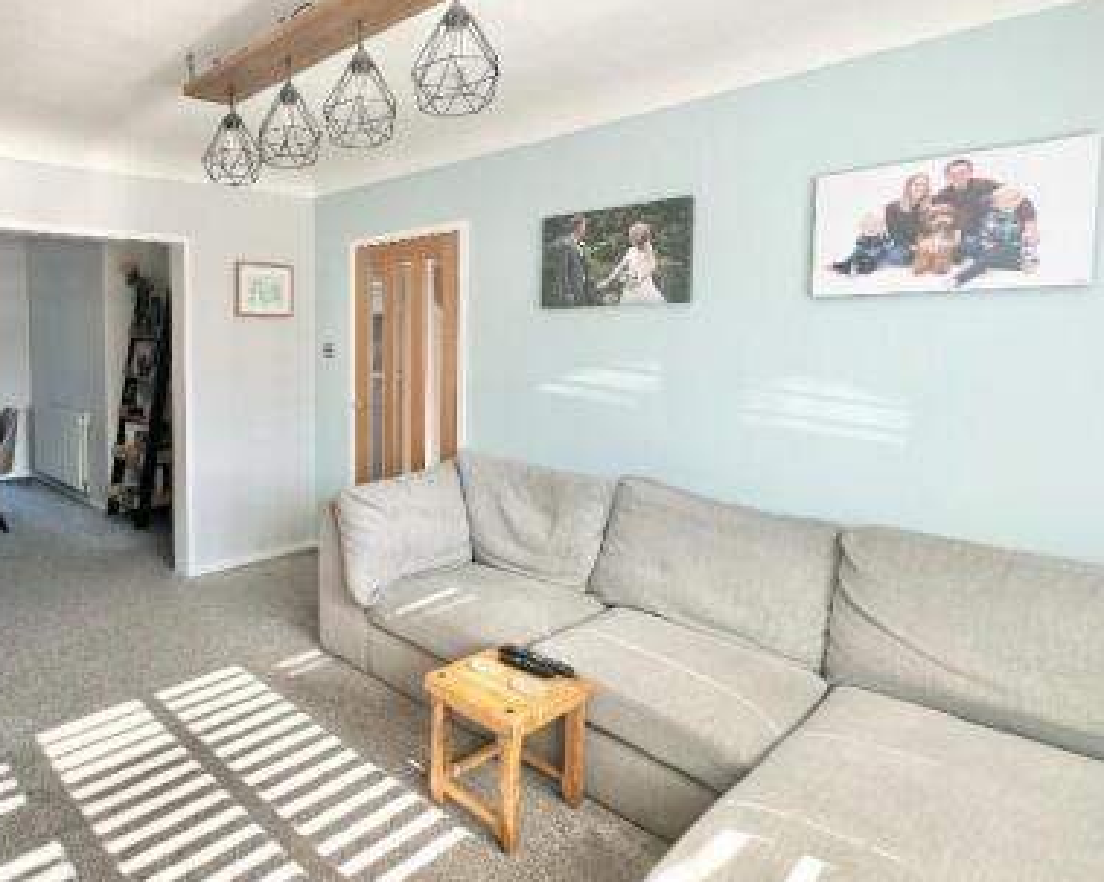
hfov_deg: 71.6
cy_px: 377
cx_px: 258
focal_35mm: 21
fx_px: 686
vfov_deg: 65.2
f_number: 2.2
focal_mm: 2.22
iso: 40
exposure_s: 1/111
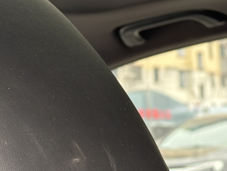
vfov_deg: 10.4
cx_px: 119
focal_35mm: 143
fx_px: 938
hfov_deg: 13.8
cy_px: 69
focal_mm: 6.76
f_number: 1.78
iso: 100
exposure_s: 1/63
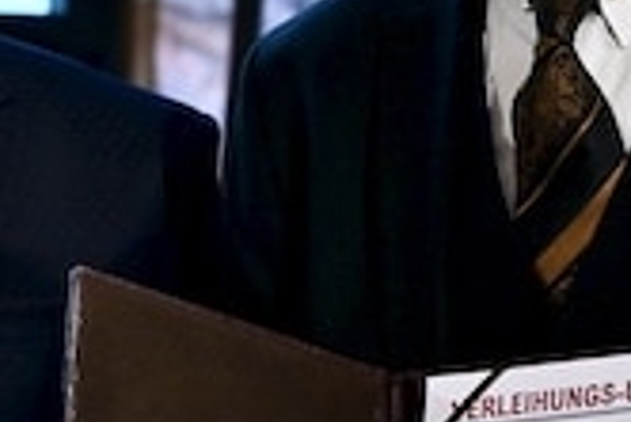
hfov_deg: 2.1
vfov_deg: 1.4
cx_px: -335
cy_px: 207
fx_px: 16894
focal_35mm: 963
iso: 560
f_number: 2.8
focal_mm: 200
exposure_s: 1/100
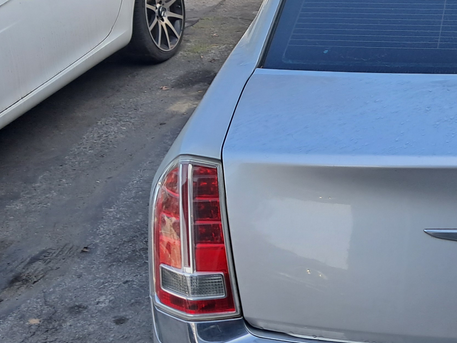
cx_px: 502
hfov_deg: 27.0
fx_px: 871
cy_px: 177
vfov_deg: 22.3
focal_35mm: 66
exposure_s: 1/198
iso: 50
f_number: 1.8
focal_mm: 4
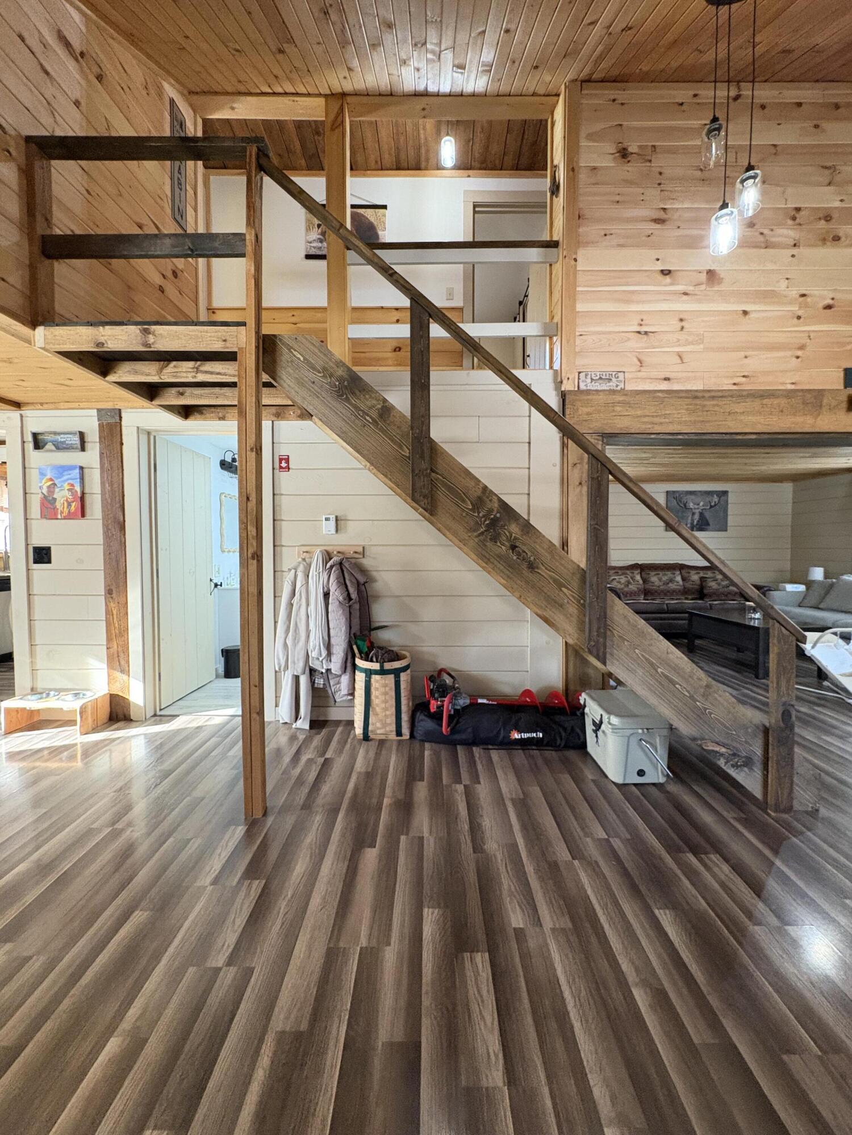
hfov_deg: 85.7
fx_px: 459
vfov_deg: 102.1
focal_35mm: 14
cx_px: 426
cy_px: 568
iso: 500
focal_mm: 2.22
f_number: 2.2
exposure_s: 1/60
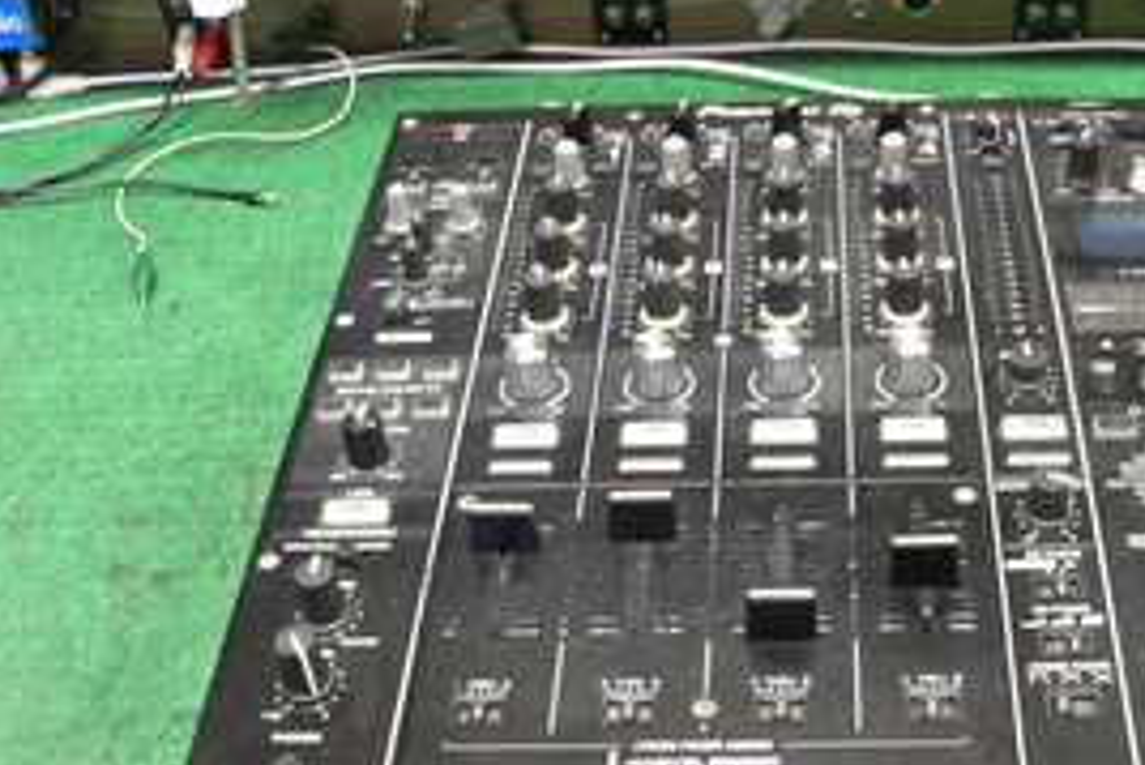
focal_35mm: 53
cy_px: 558
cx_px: 799
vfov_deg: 25.3
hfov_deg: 36.9
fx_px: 1687
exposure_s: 1/6
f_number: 2.8
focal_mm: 6
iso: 200
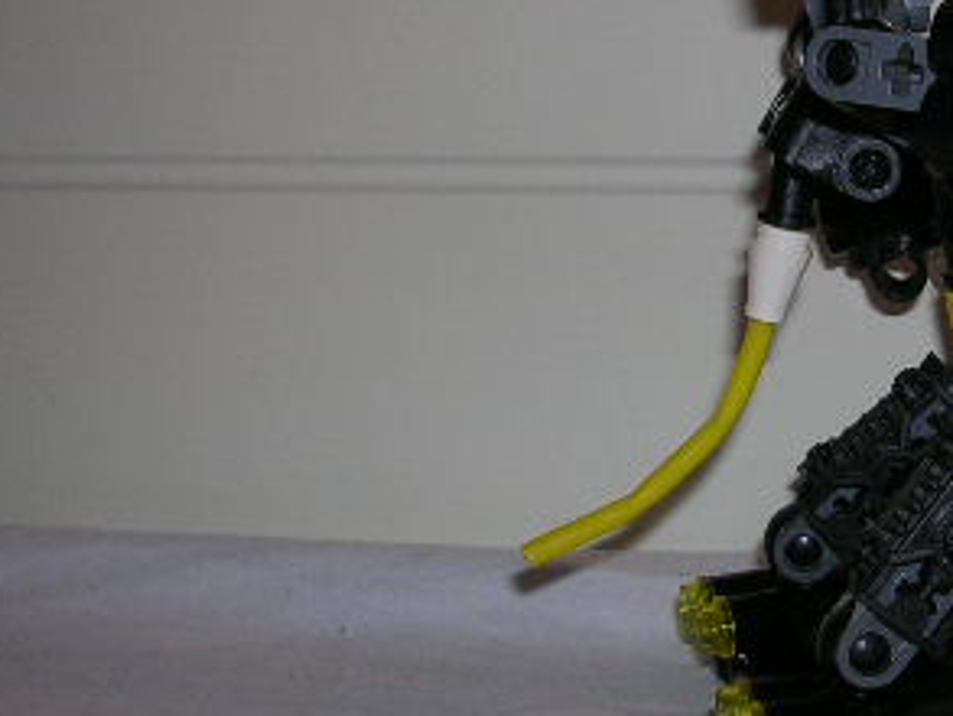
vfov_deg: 17.7
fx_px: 2286
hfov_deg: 22.7
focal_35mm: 83
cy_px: 172
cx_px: 940
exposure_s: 1/60.1
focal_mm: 5.8
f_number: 2.8
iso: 50
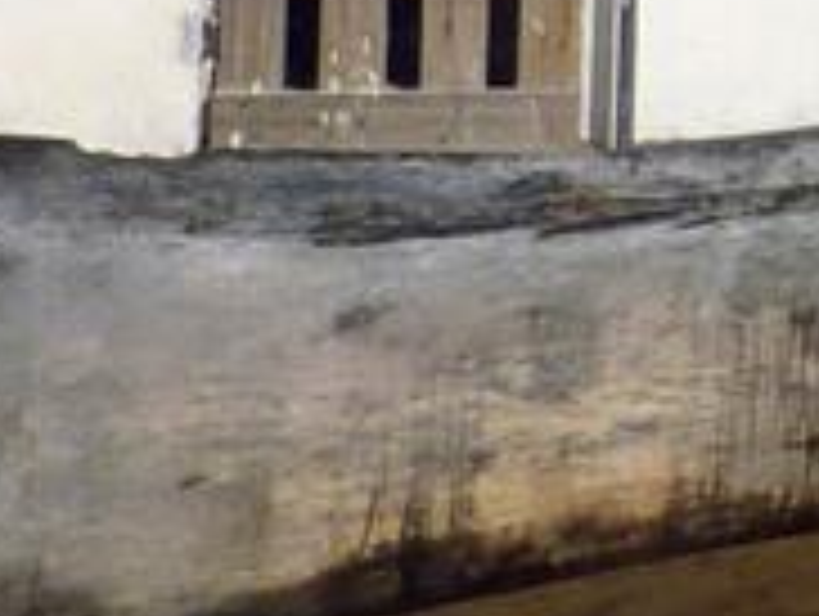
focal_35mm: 137
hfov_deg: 12.0
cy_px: -832
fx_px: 3246
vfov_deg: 9.7
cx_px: 1858
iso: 80
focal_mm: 4.1
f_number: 6.3
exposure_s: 1/1000
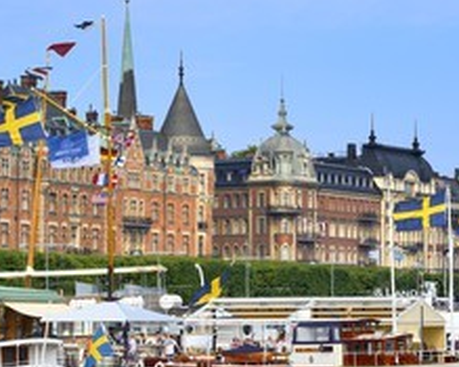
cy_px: 206
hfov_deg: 8.0
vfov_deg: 6.4
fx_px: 3300
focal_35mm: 243
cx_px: 201
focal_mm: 135
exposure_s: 1/640
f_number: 10
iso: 200
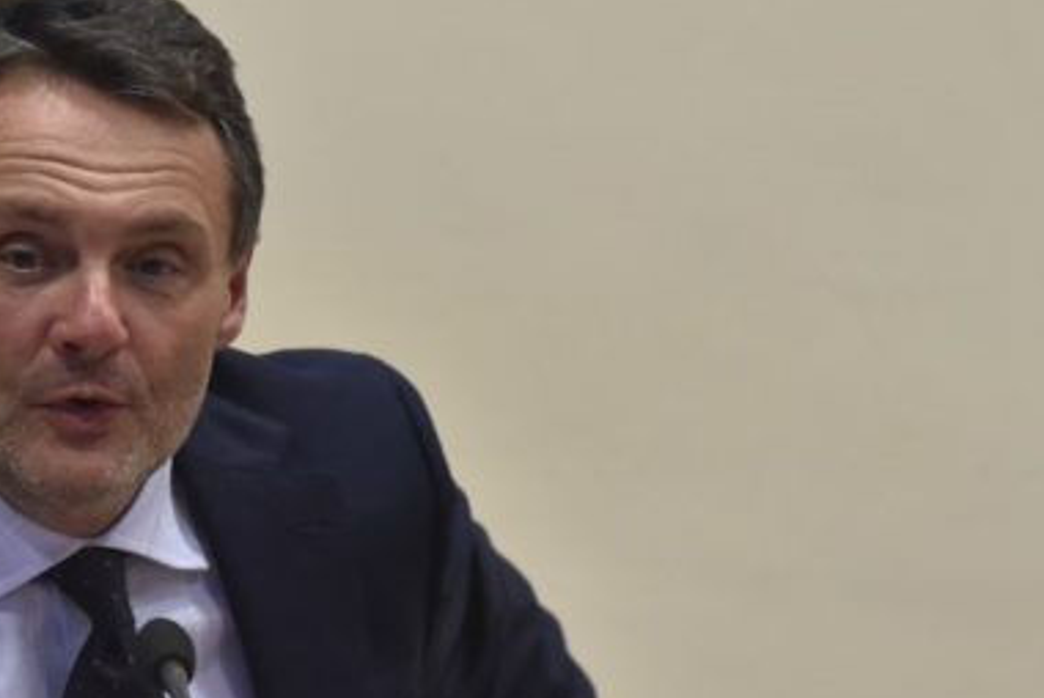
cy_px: 647
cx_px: 0
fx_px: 10854
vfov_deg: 3.7
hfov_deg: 5.5
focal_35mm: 374
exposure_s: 1/200
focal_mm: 185
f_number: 3.5
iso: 4000
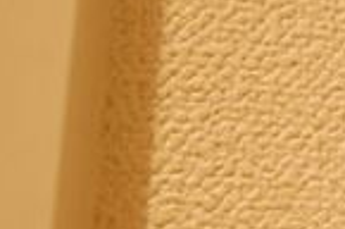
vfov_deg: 12.7
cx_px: 738
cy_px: 222
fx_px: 1014
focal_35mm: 106
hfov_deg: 14.9
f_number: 5.6
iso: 800
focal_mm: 16
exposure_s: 1/25
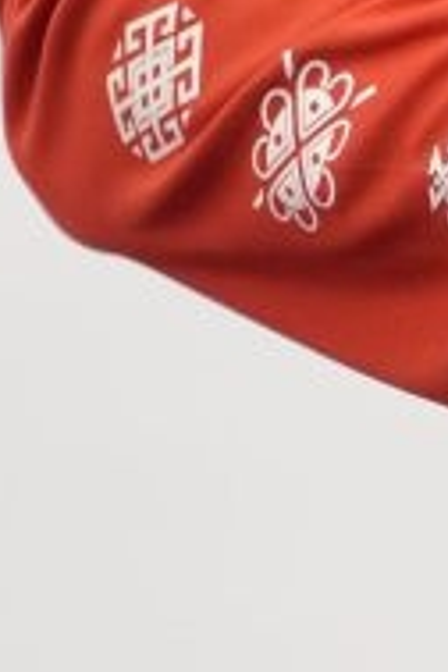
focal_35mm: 1193
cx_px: 1305
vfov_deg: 1.7
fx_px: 22268
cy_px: -779
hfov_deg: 1.1
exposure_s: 1/250
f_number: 2.8
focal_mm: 188
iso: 1250
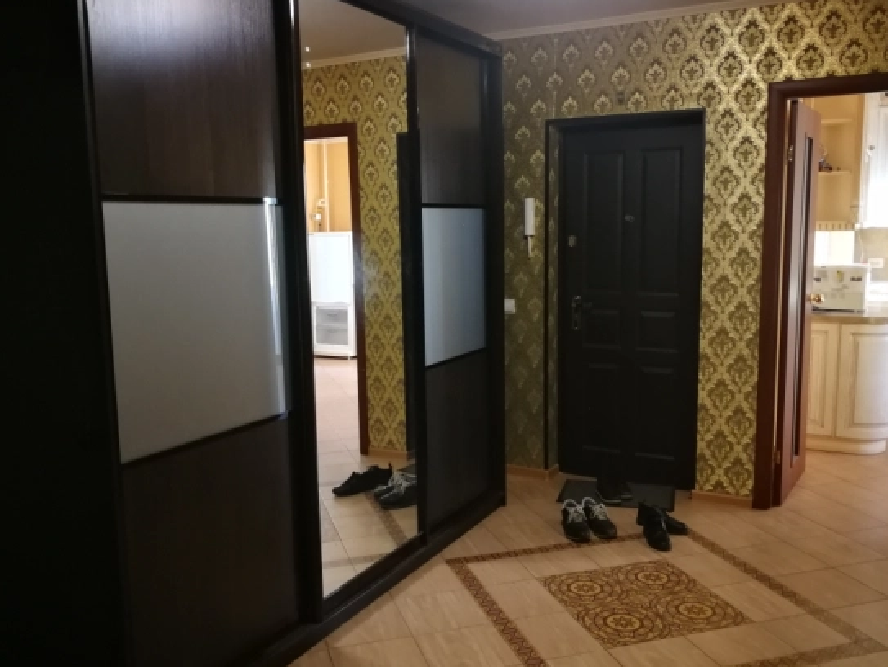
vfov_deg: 45.5
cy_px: 337
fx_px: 796
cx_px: 438
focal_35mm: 31
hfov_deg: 58.3
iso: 320
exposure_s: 1/33.3
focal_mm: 3.95
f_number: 2.2
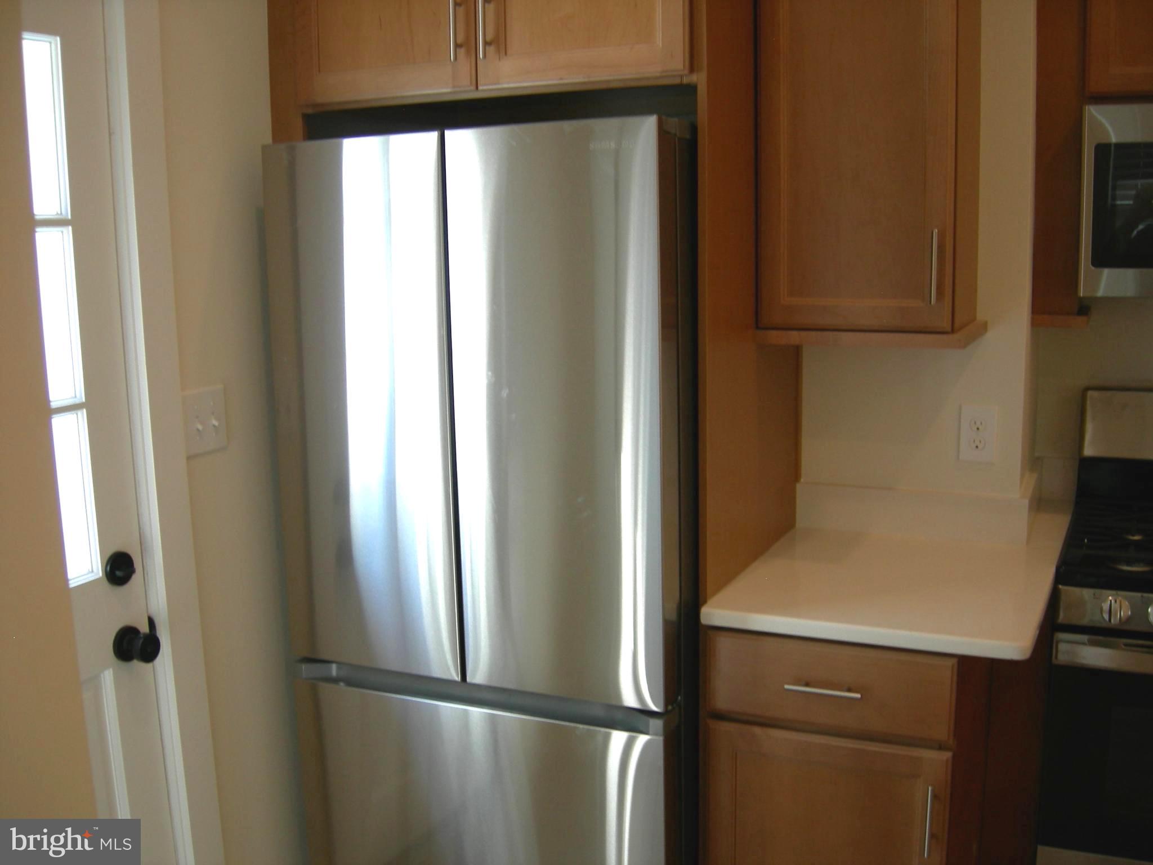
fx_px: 1199
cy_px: 432
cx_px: 576
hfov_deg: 51.4
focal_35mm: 36
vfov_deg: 39.7
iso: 64
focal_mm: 7.5
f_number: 2.7
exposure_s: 1/49.6
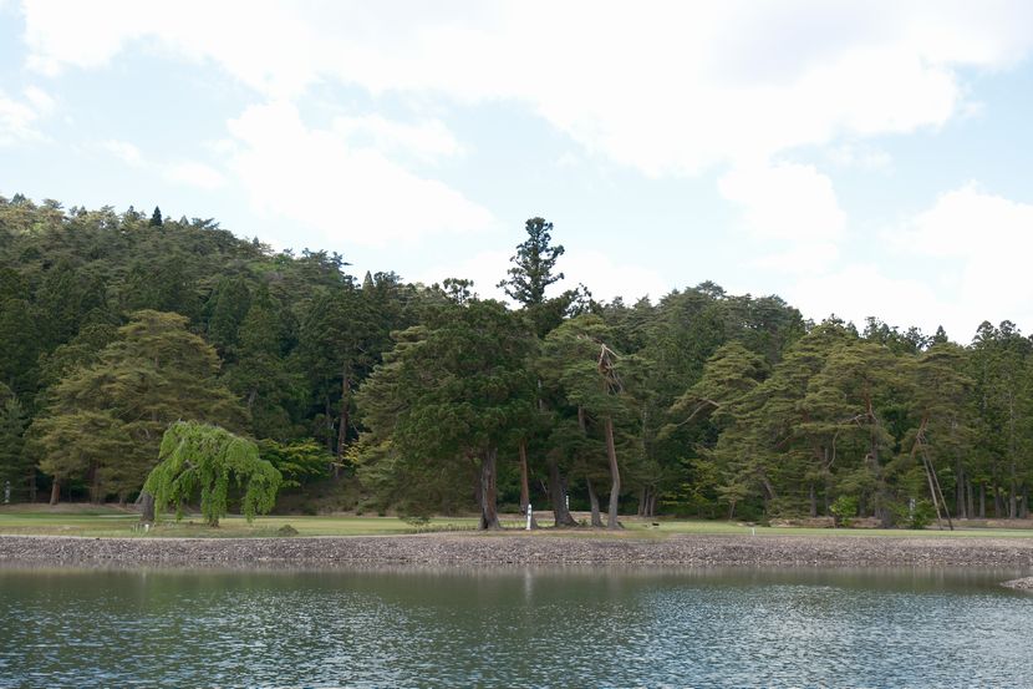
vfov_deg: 34.2
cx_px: 516
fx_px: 1119
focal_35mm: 39
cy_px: 344
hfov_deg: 49.6
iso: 125
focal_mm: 25.7
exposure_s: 1/500
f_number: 2.8
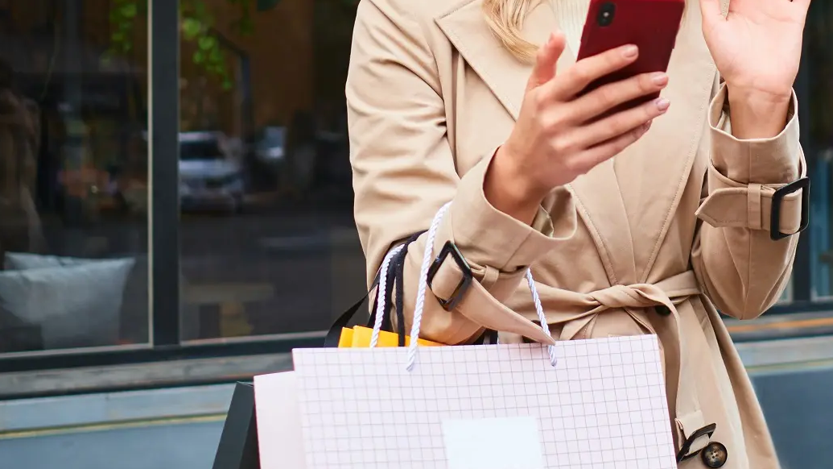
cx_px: 542
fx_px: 1502
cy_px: 90
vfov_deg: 17.6
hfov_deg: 30.8
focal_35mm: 68
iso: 160
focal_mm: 23
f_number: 2
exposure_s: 1/250
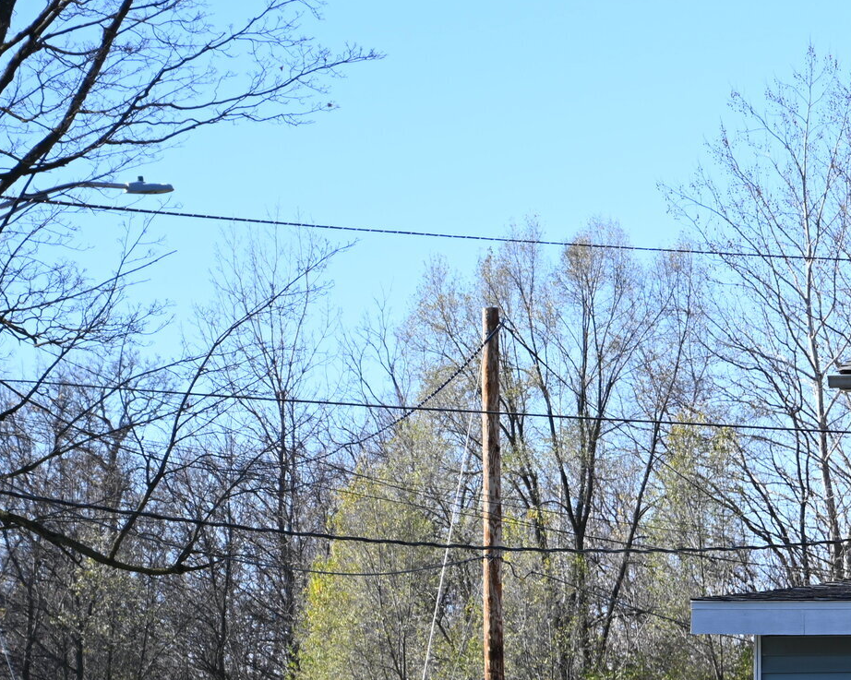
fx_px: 5514
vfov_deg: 7.0
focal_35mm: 219
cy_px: 785
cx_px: 1361
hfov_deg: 8.6
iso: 100
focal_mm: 70
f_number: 4
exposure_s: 1/500
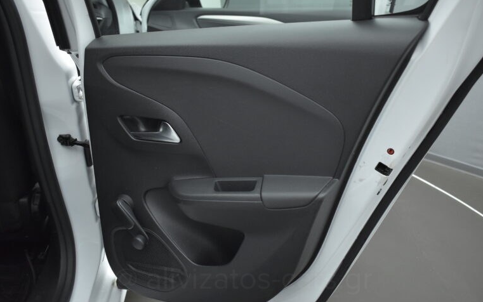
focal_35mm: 36
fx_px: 468
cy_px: 141
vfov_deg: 35.8
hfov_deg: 54.6
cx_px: 242
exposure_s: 1/125
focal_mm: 23
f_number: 3.8
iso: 1600
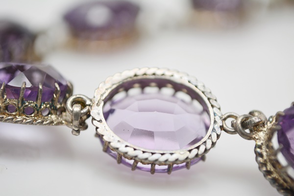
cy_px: 98
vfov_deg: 16.6
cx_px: 147
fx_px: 674
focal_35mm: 82
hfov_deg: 24.6
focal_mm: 55
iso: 500
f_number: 5.6
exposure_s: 1/60
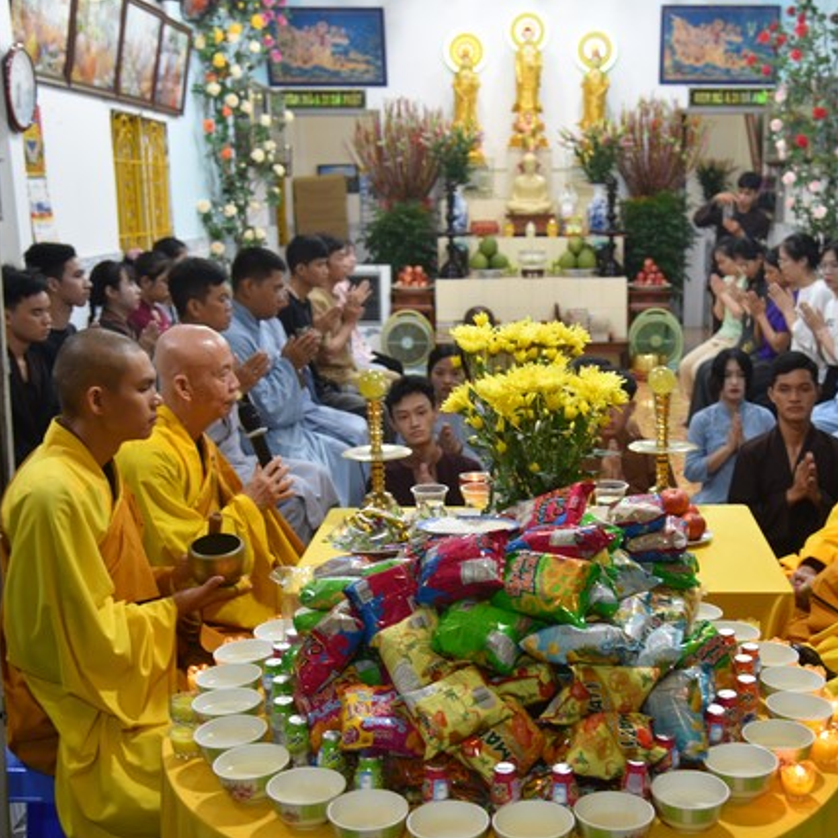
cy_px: 418
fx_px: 1342
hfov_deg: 34.4
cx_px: 541
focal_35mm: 49
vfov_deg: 34.7
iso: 800
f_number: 4
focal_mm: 38
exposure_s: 1/60
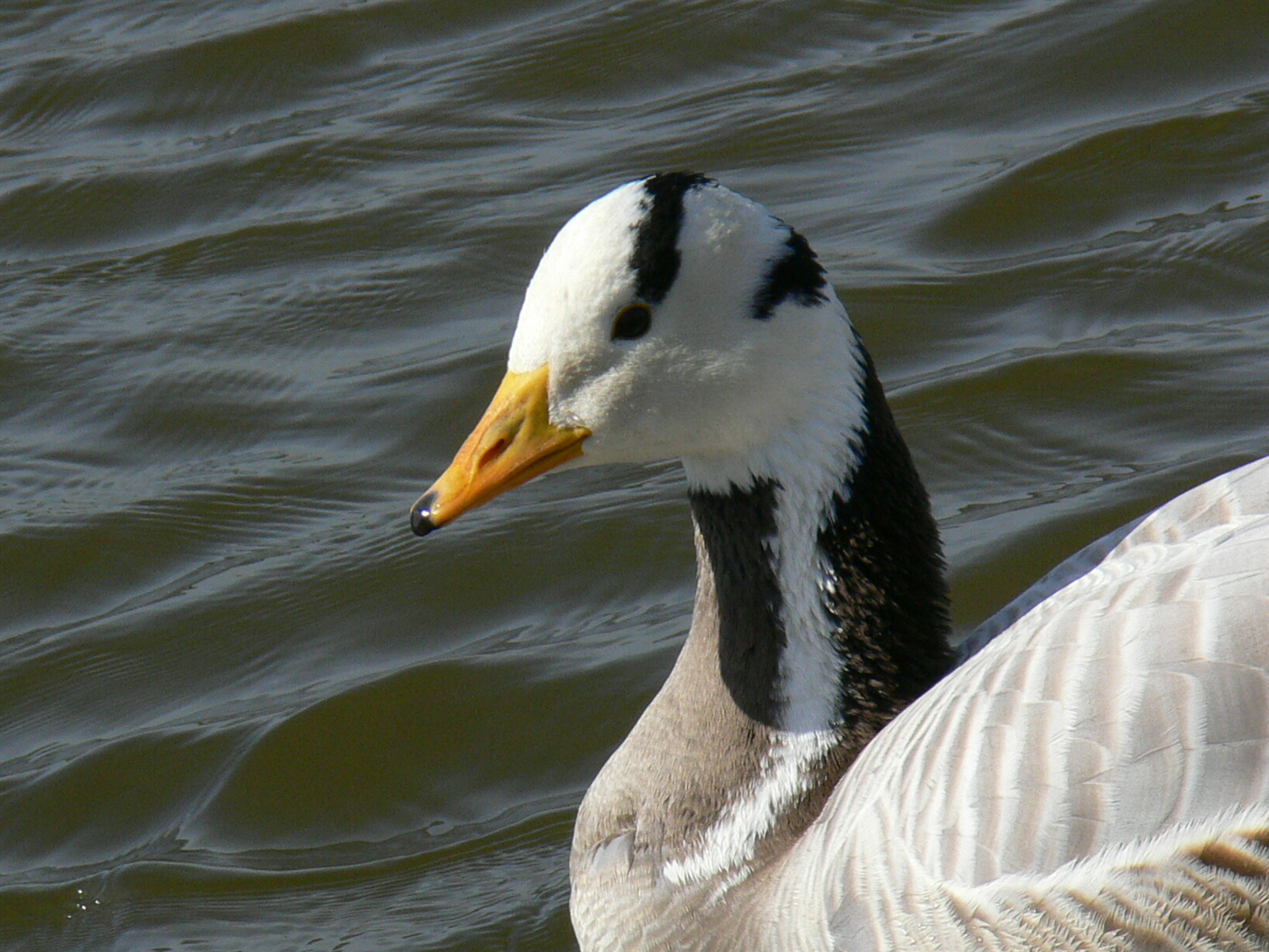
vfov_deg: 7.8
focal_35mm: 191
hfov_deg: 10.4
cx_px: 634
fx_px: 7002
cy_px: 476
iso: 100
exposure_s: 1/500
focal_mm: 40.4
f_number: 7.1
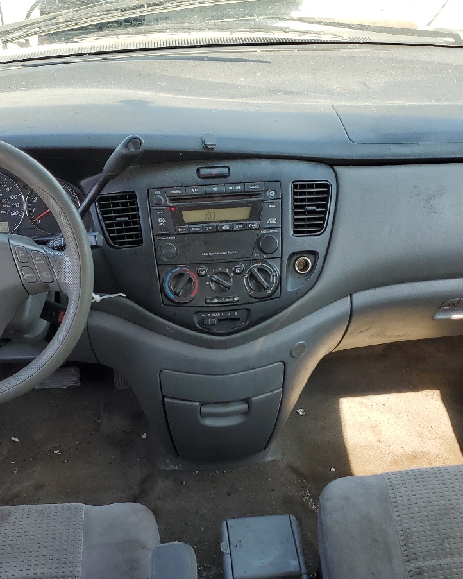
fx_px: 771
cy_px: 367
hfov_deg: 33.4
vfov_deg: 40.8
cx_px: 198
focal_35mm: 45
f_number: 1.5
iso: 50
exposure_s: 1/323
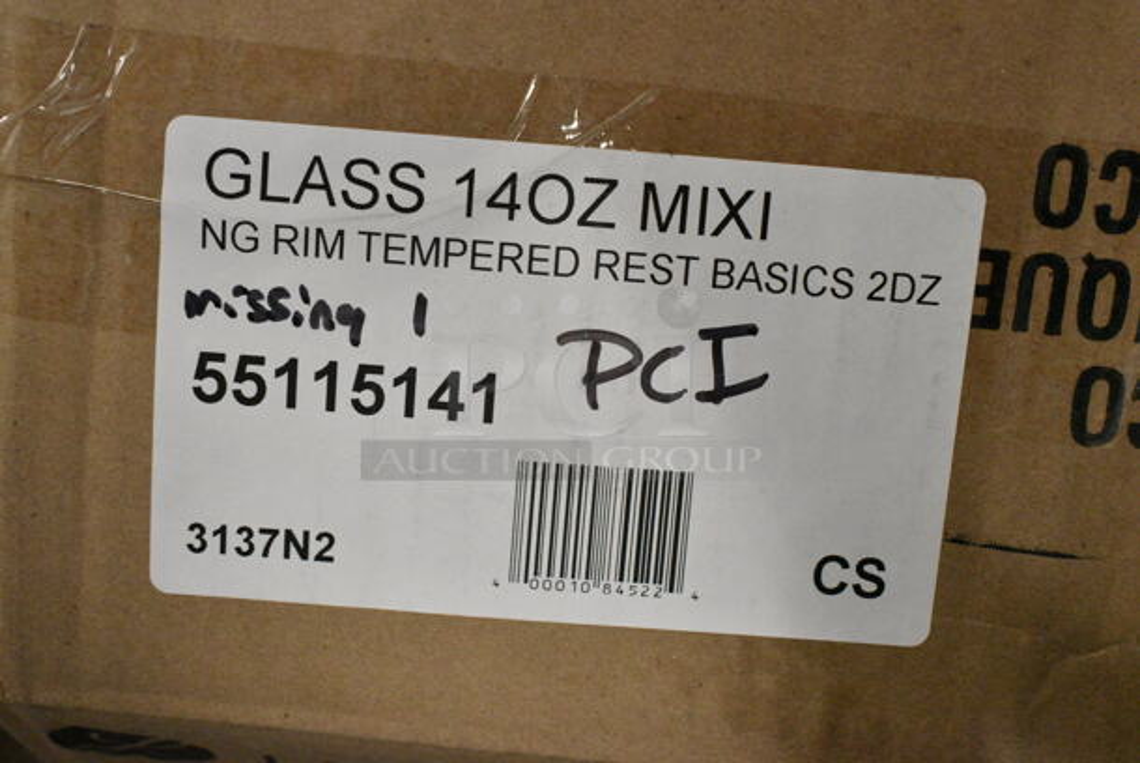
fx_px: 1521
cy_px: 382
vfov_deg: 28.1
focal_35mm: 48
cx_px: 570
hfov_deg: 41.1
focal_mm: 32
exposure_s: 1/160
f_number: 6.3
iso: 6400
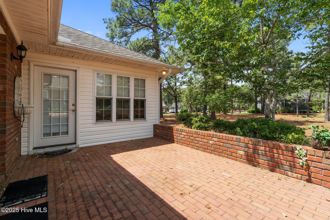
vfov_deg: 73.7
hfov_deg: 96.7
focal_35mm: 16
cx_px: 165
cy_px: 110
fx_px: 147
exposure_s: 1/500
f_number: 8
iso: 400
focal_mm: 16
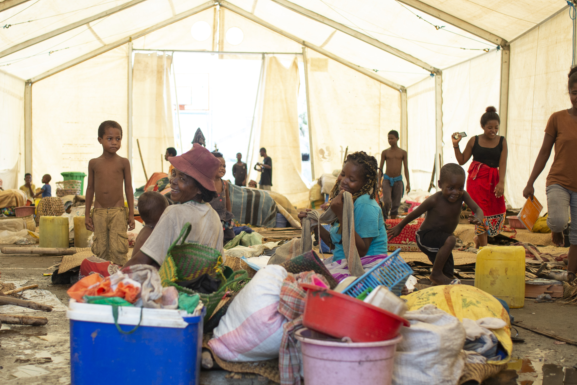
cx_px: 235
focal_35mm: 56
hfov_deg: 35.5
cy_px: 218
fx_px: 898
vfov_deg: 24.2
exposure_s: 1/1000
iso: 800
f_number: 2.8
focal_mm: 35
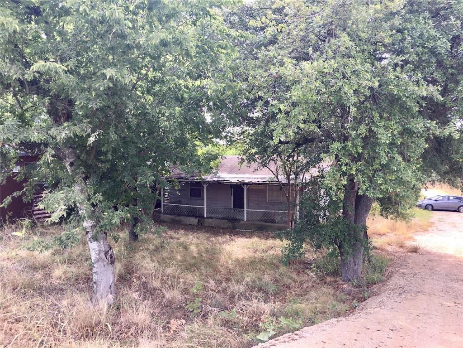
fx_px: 388
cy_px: 174
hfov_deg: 61.7
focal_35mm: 29
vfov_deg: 48.2
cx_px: 232
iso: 25
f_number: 2.2
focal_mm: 4.15
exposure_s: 1/273
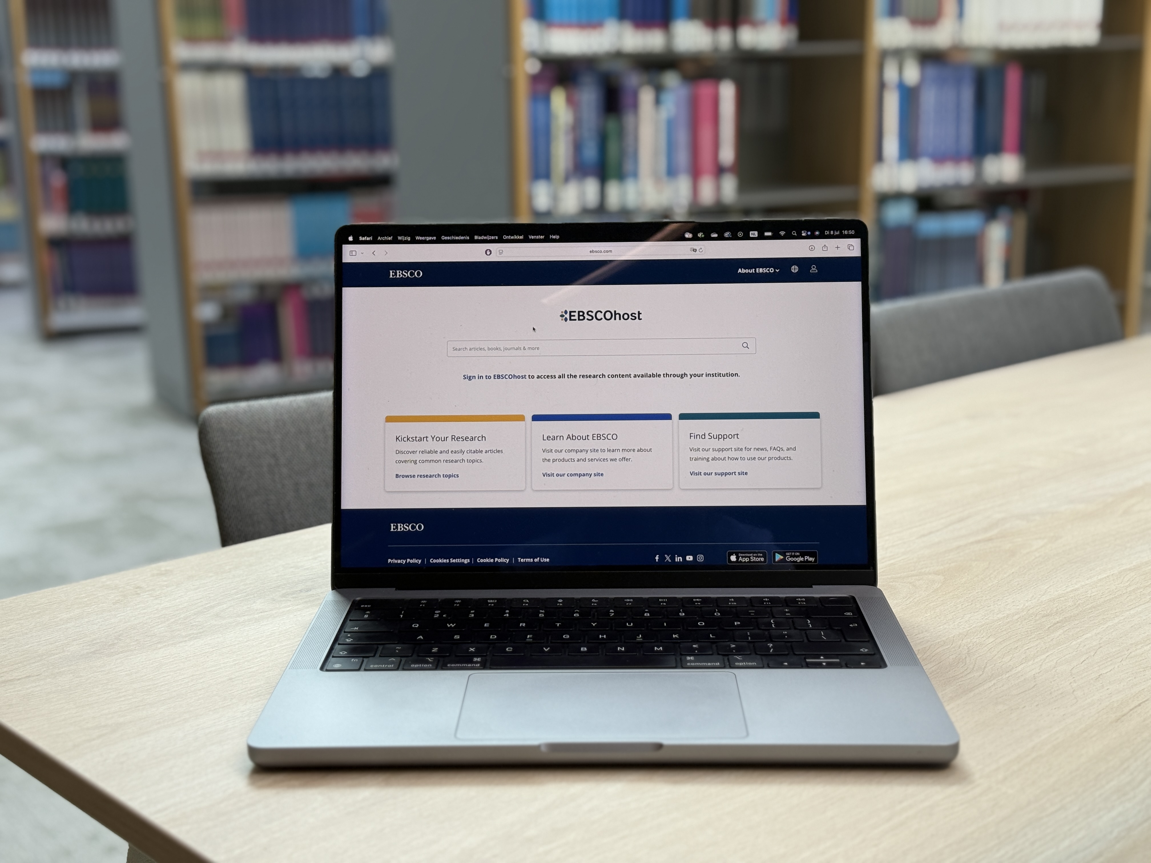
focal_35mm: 48
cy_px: 432
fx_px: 1596
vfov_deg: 30.3
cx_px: 576
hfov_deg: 39.7
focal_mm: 6.76
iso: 80
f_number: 1.78
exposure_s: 1/230
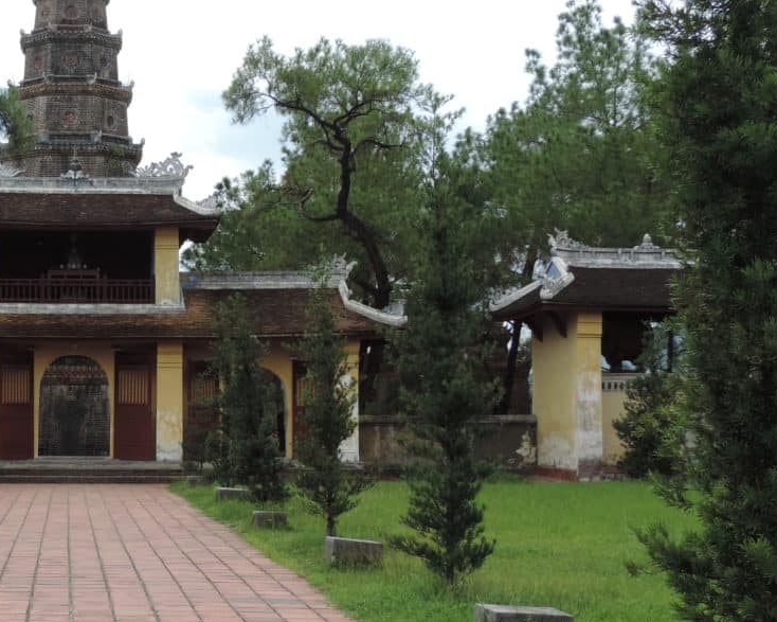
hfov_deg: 27.2
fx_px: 1541
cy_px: 300
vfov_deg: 22.8
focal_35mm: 67
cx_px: 60
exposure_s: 1/800
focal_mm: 6.2
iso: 80
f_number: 3.3
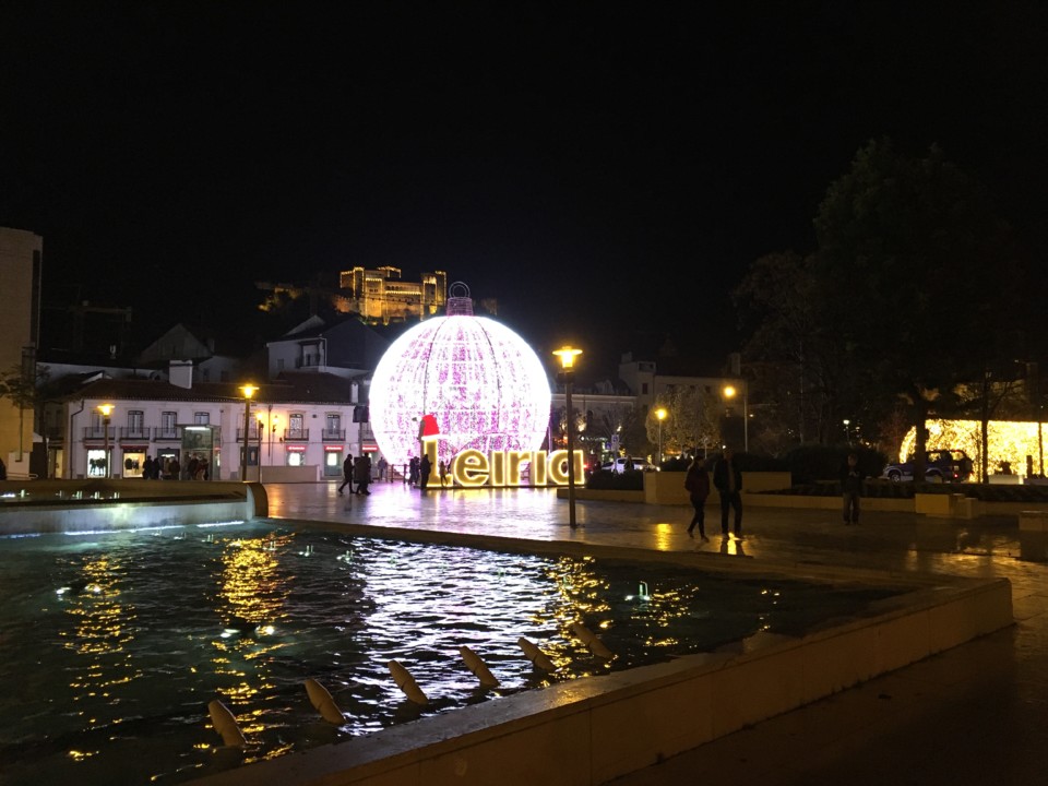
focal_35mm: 29
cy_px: 393
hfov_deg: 61.7
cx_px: 524
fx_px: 878
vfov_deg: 48.2
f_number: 2.2
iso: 200
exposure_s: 1/25
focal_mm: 4.15
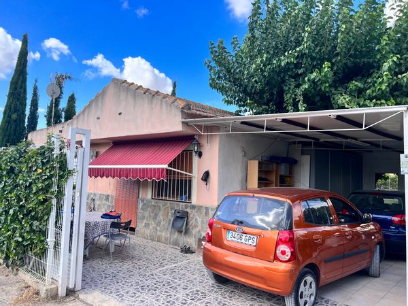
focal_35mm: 26
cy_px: 153
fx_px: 306
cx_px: 204
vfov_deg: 53.1
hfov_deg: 67.3
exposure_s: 1/1751
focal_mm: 5.7
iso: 50
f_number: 1.5
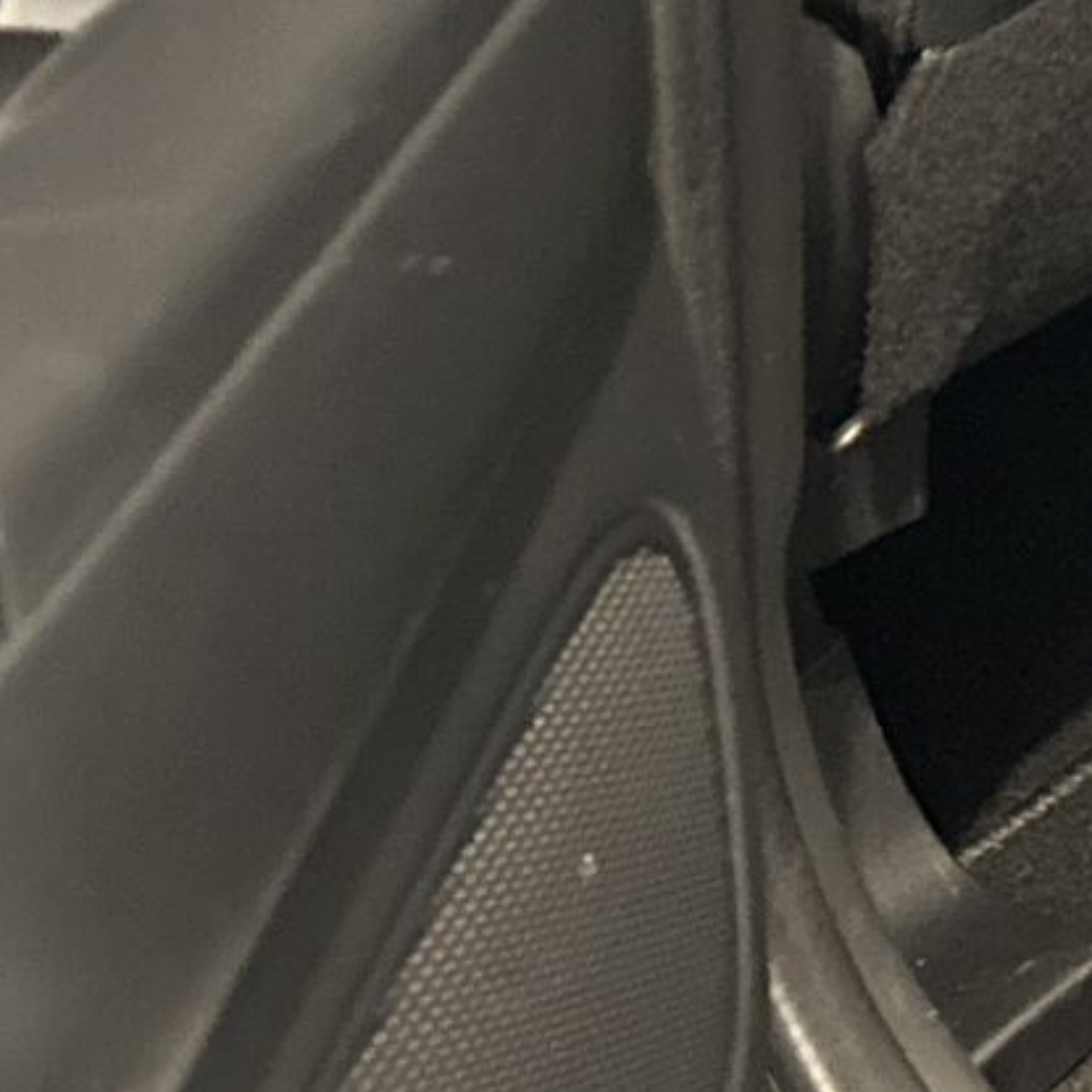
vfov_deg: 11.9
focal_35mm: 131
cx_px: 2397
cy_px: -1105
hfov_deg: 11.5
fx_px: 4675
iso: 1250
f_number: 1.78
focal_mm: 6.86
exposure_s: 1/30
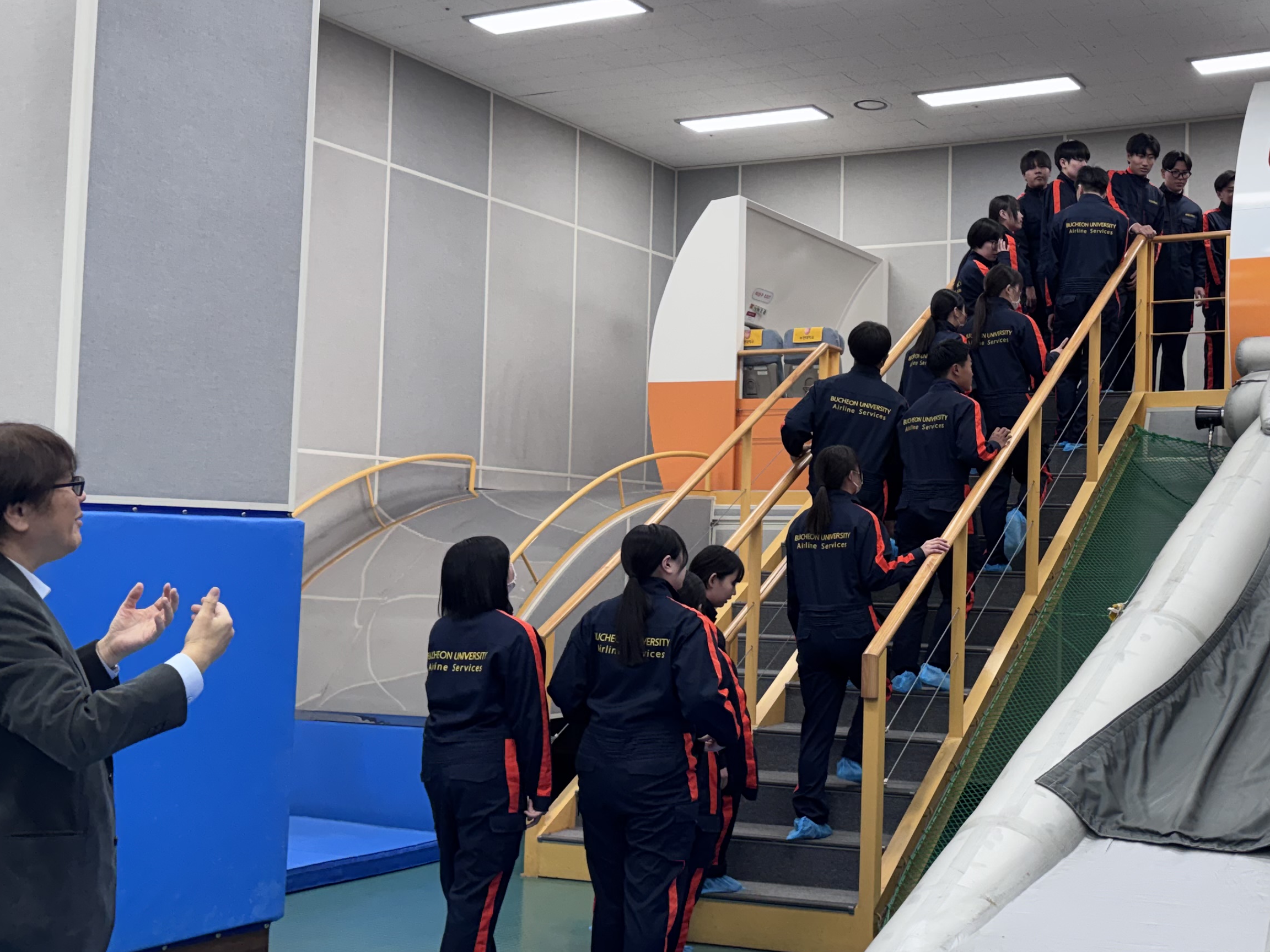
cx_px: 990
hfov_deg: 43.0
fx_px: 1541
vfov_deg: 34.3
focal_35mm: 42
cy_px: 451
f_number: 1.78
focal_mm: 6.76
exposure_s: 1/120
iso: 160
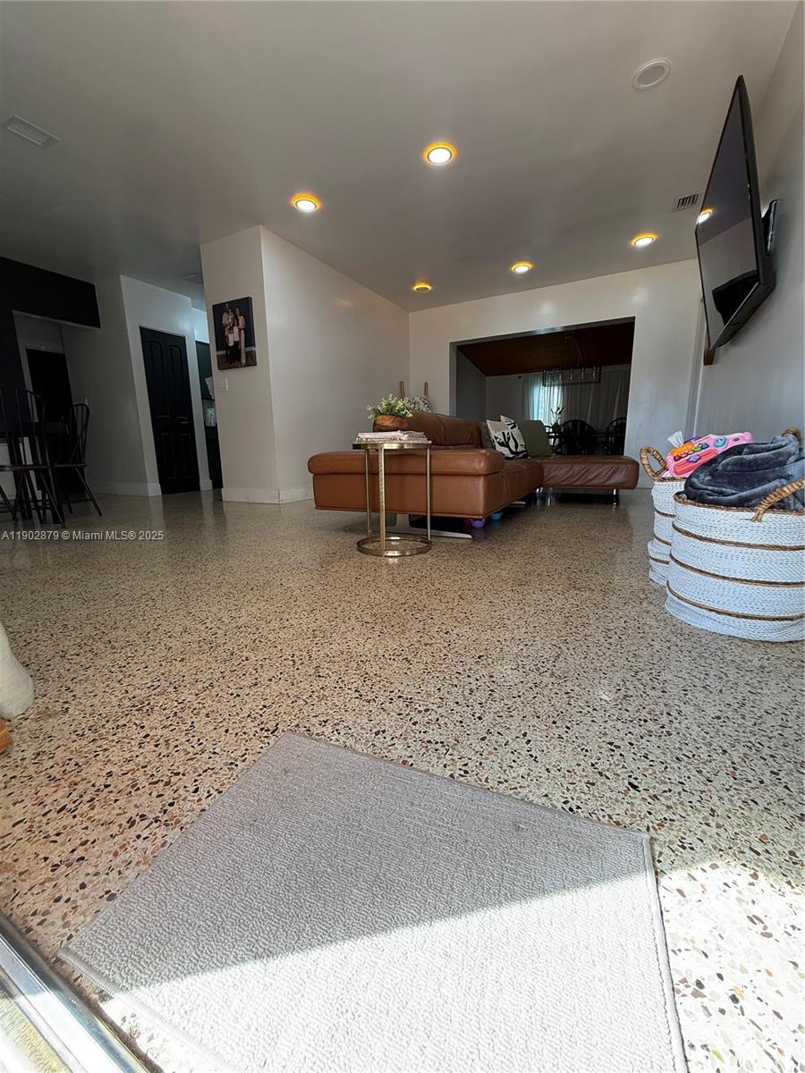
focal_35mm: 14
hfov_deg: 85.7
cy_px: 536
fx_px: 434
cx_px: 402
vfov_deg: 102.1
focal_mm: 2.22
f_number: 2.2
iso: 80
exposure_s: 1/120
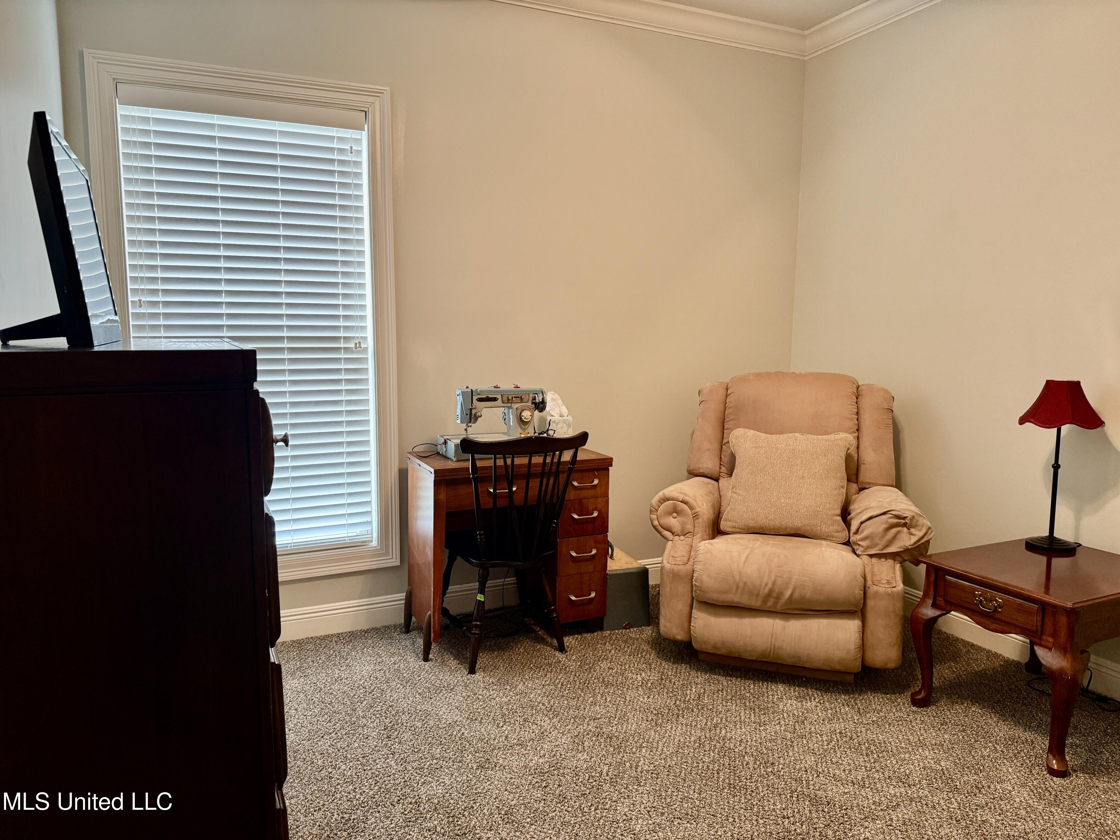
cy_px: 420
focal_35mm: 24
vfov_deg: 56.8
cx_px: 560
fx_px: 777
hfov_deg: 71.6
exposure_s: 1/60
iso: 250
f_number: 1.78
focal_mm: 6.76
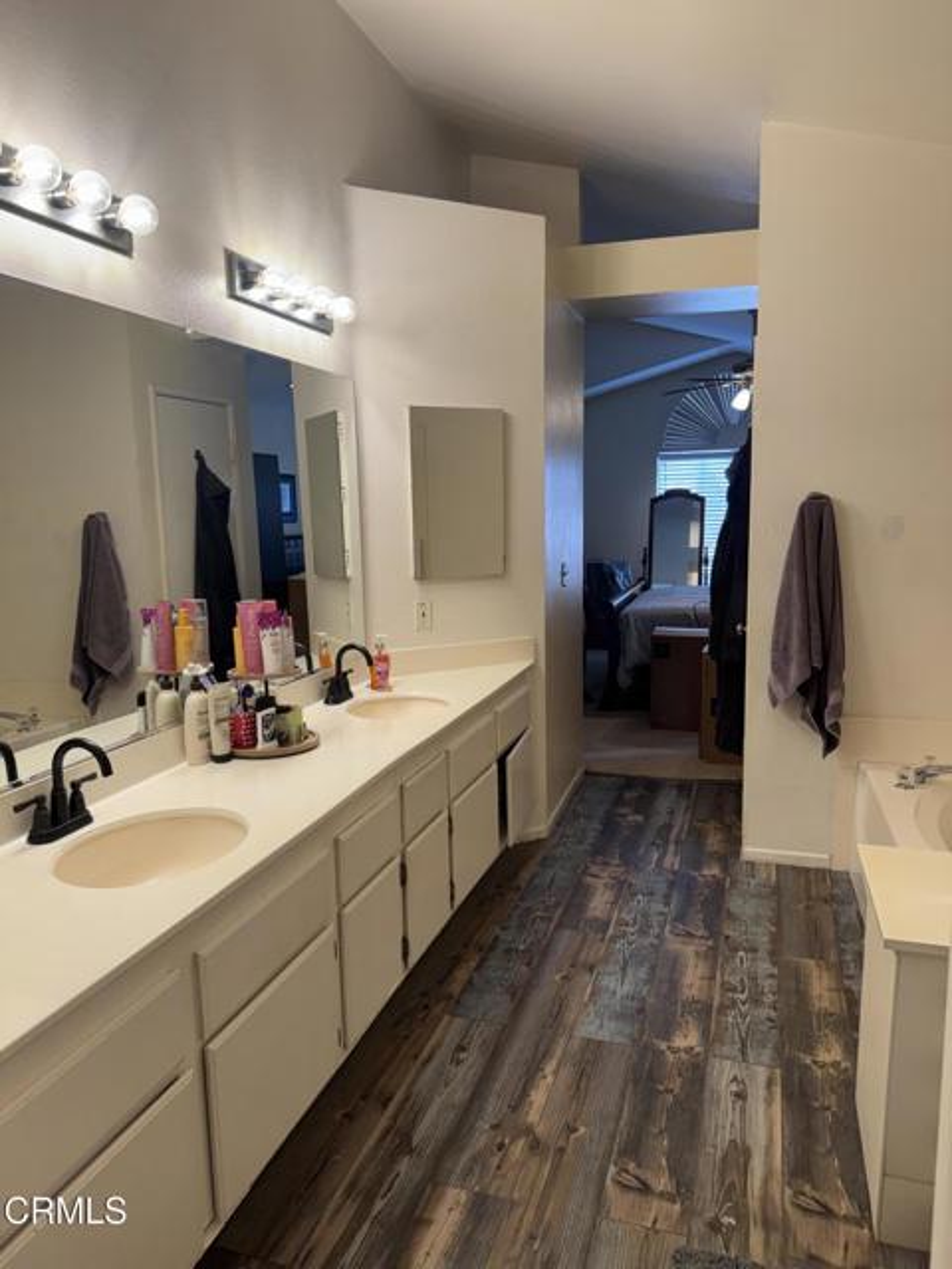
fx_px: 880
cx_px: 476
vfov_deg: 71.6
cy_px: 634
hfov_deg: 56.8
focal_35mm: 24
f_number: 1.78
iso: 125
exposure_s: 1/120
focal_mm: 6.76
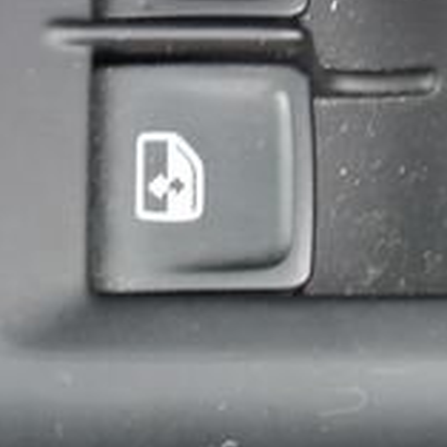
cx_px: 541
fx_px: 2279
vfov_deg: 11.0
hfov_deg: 11.0
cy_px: -114
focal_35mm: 156
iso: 131
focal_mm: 4.9
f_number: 3
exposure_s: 1/30
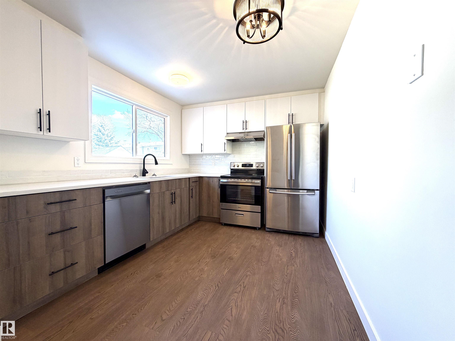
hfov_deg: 102.1
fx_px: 184
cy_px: 170
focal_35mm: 14
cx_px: 228
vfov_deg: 85.7
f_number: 2.2
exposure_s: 1/120
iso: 125
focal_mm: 2.22
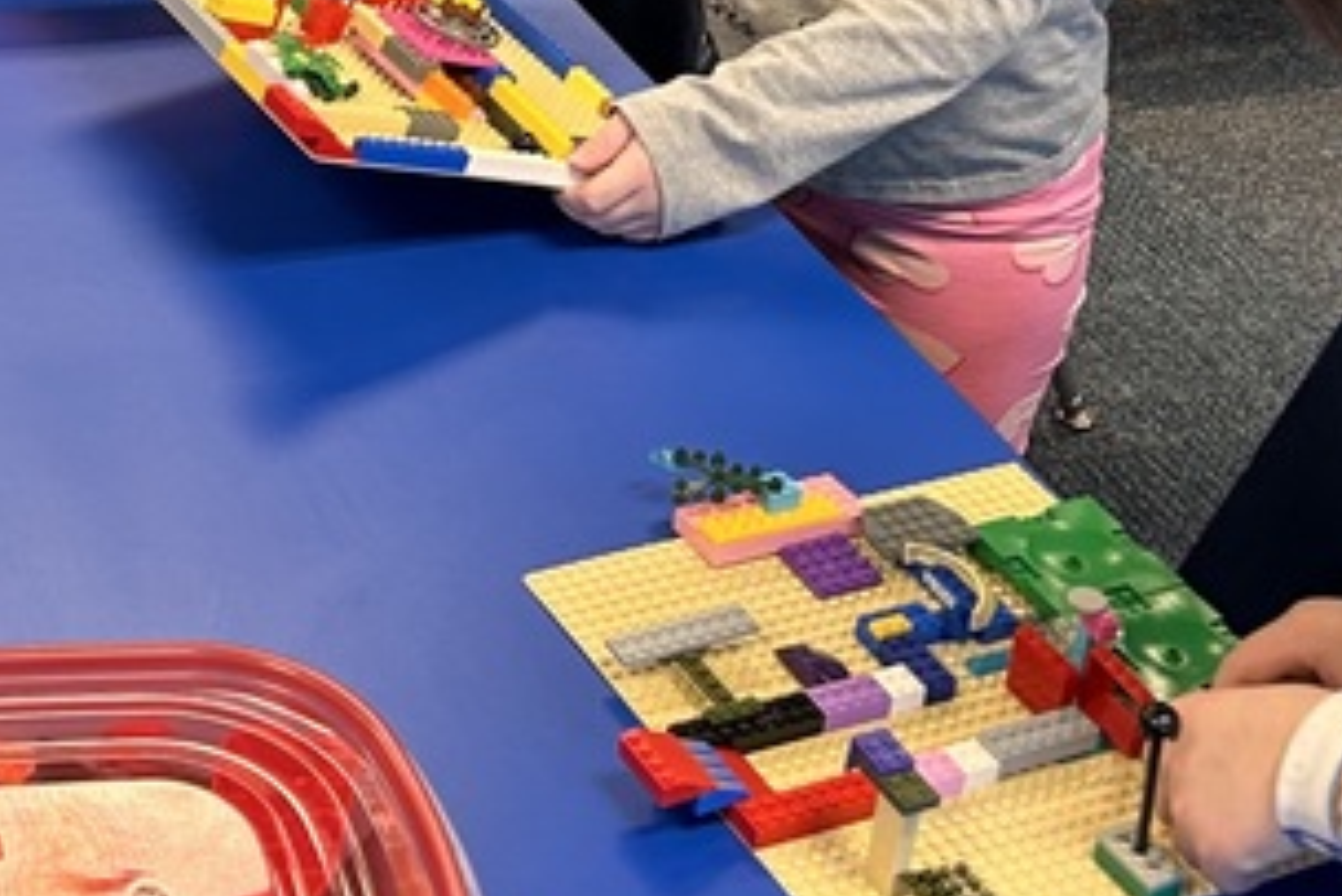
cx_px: 344
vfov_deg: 14.7
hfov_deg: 22.2
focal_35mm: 91
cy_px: -102
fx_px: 3394
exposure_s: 1/82
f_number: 1.5
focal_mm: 5.7
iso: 125
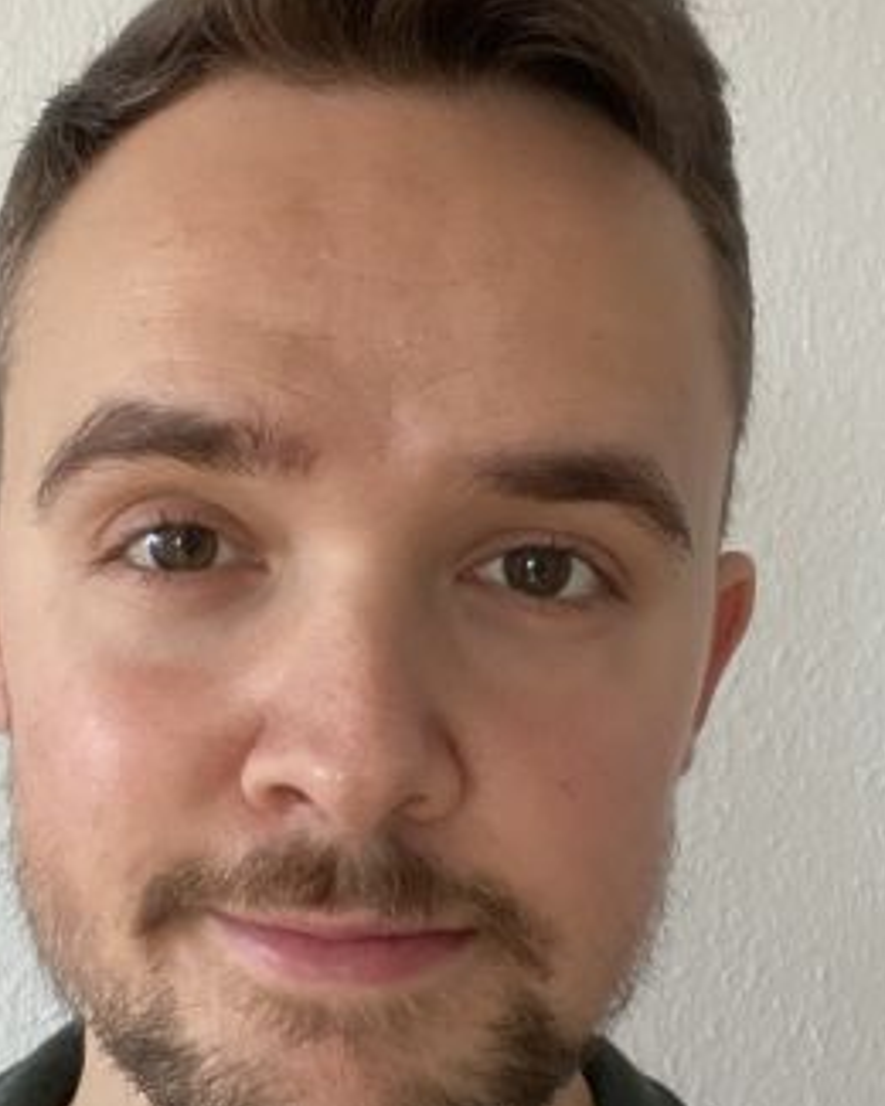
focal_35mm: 54
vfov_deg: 34.7
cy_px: 572
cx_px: 313
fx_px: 1768
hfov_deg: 28.0
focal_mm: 2.71
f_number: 2.2
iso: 400
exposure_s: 1/37
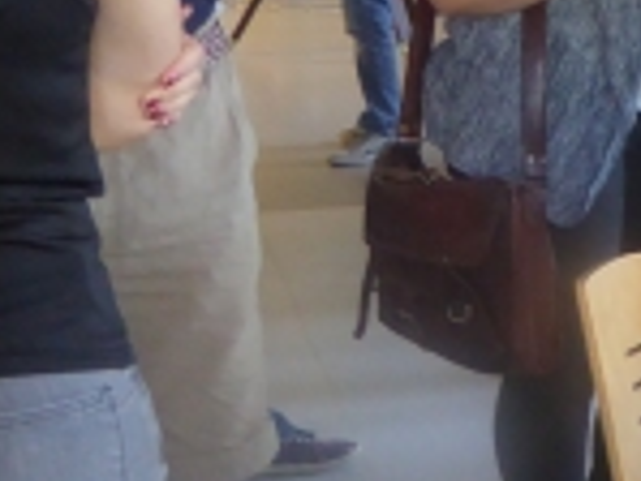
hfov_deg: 15.0
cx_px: 1166
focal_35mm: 113
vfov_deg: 13.1
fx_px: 2094
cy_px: 155
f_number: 3.5
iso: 400
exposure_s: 1/15
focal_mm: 5
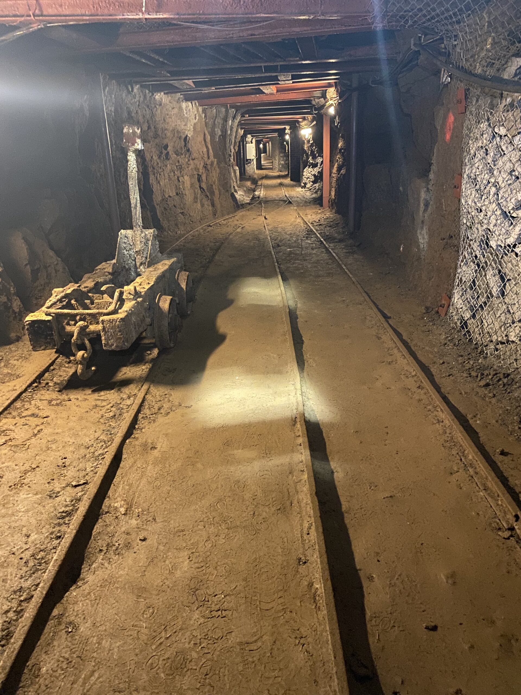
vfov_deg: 67.3
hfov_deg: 53.1
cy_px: 348
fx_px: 522
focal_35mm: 26
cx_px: 260
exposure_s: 1/13
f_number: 1.8
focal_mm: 4.25
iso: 500
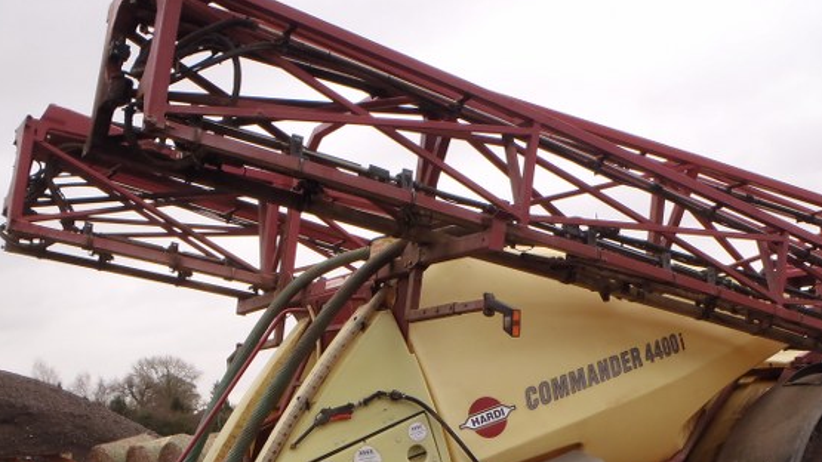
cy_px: 381
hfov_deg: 46.3
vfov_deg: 26.5
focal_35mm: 44
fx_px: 959
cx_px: 465
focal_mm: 5
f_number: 3.5
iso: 80
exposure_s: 1/60
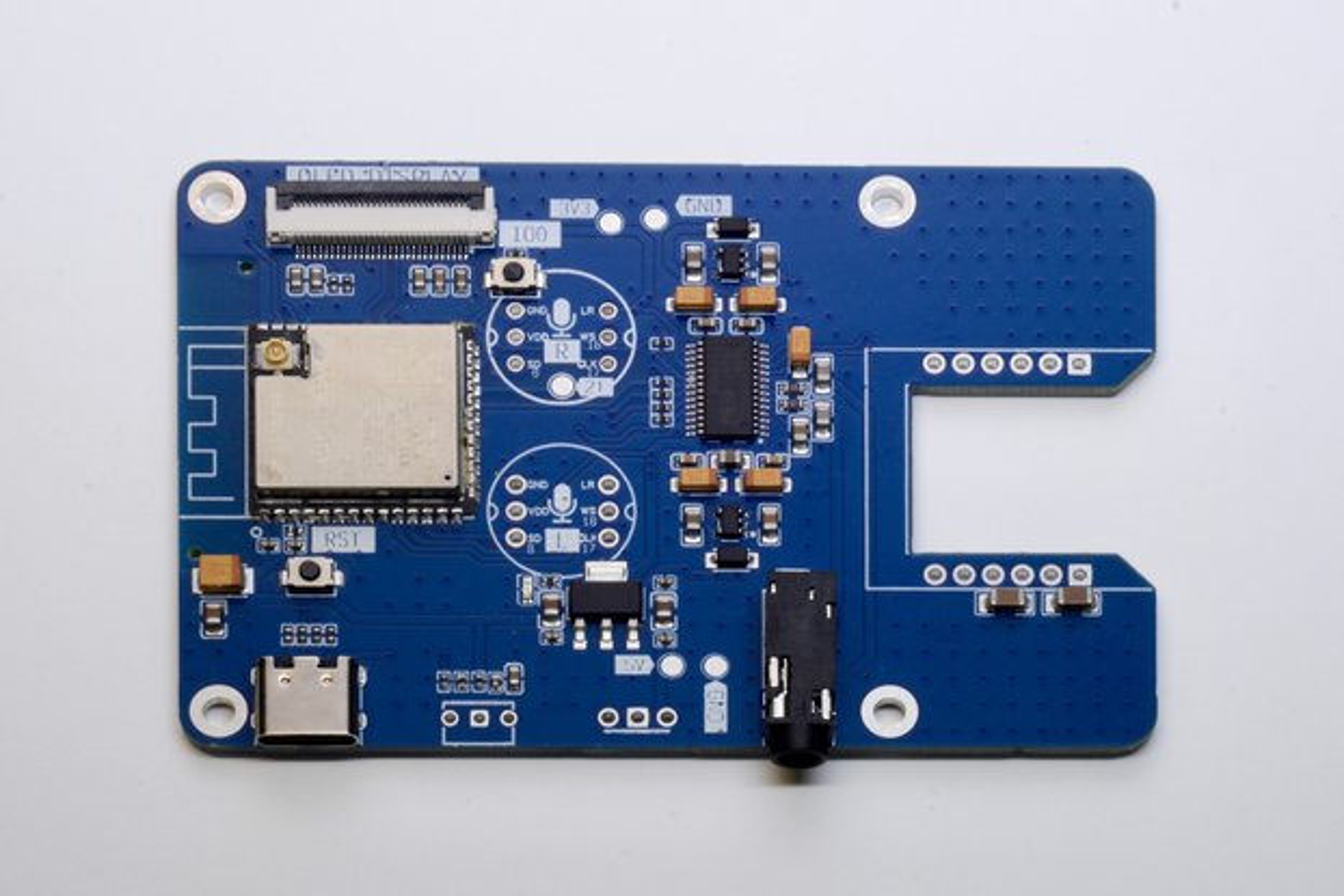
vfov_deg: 18.2
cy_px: 448
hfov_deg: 27.0
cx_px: 672
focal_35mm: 75
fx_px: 2800
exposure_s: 1/5
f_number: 22
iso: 400
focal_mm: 50
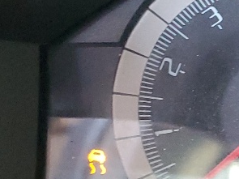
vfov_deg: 10.4
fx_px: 973
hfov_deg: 11.8
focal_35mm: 141
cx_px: 541
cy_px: 172
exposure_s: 1/60.2
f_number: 1.5
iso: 281
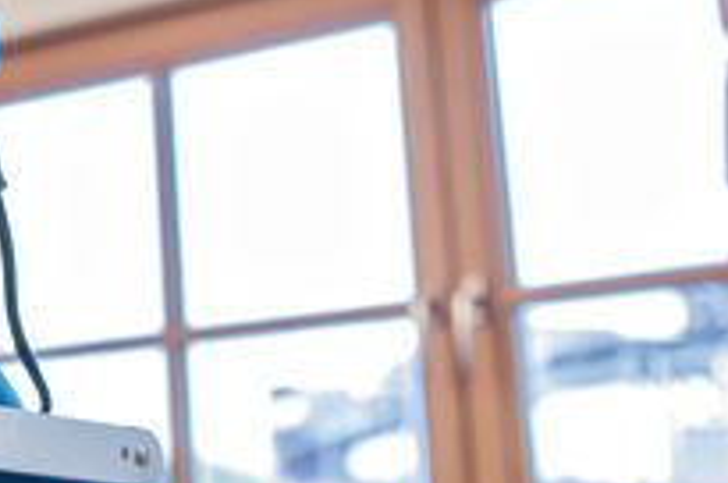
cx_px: -462
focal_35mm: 125
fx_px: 2524
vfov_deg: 10.9
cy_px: 115
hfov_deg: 14.9
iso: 400
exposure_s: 1/80
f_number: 3.2
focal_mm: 32
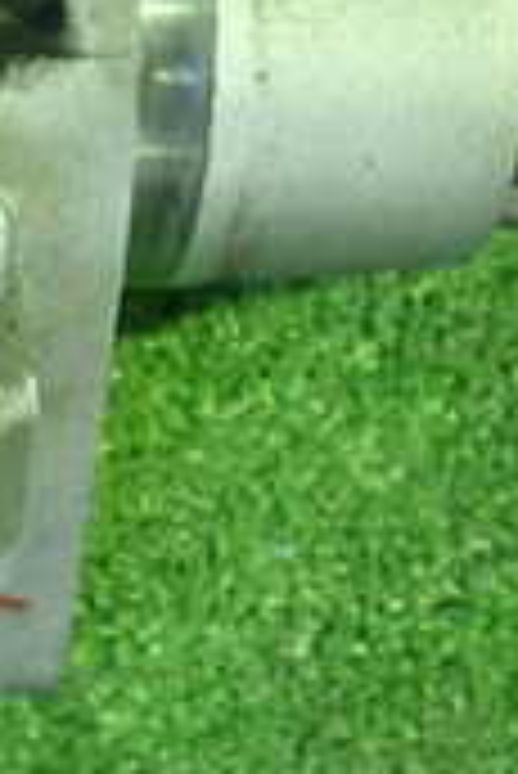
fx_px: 2348
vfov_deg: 18.6
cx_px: -320
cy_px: 166
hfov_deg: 11.9
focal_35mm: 109
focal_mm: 5.5
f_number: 2.3
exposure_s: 1/40
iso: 800
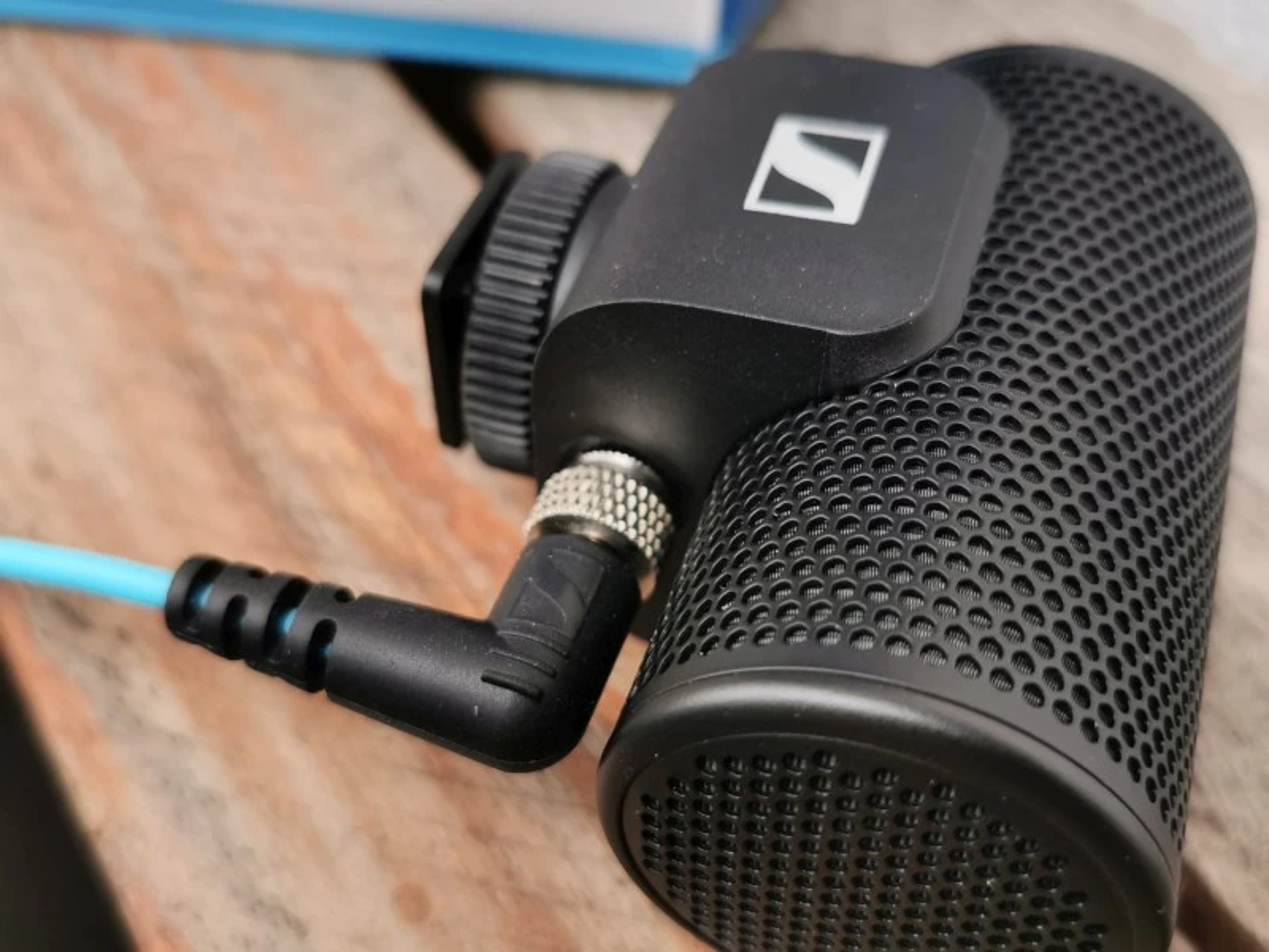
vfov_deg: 35.1
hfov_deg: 45.8
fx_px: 1503
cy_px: 476
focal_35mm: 41
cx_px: 634
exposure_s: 1/100
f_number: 1.6
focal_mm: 5.56
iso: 160
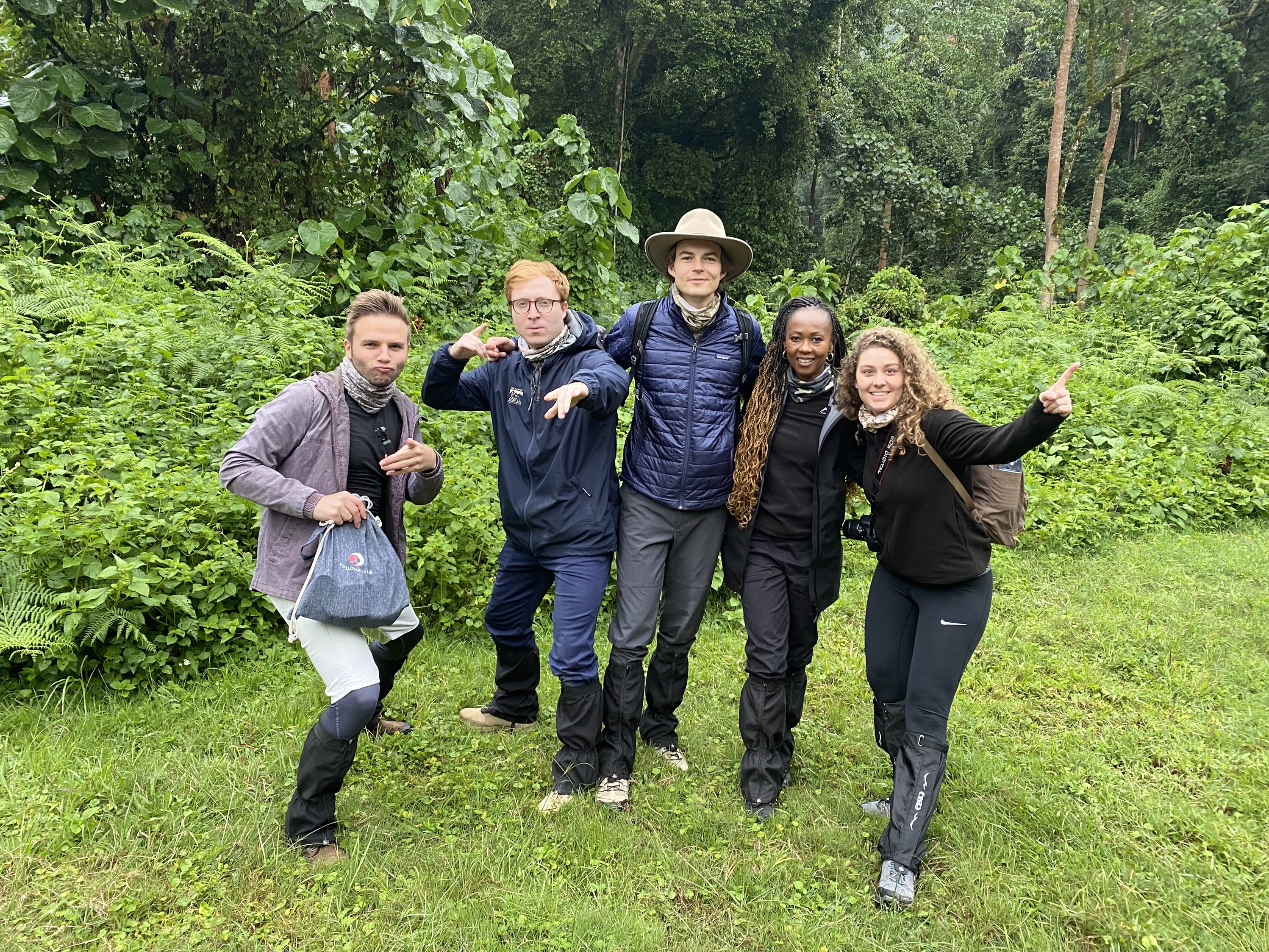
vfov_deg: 49.7
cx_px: 634
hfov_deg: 63.4
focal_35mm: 28
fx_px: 1026
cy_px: 446
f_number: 1.8
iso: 125
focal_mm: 4.25
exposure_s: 1/60
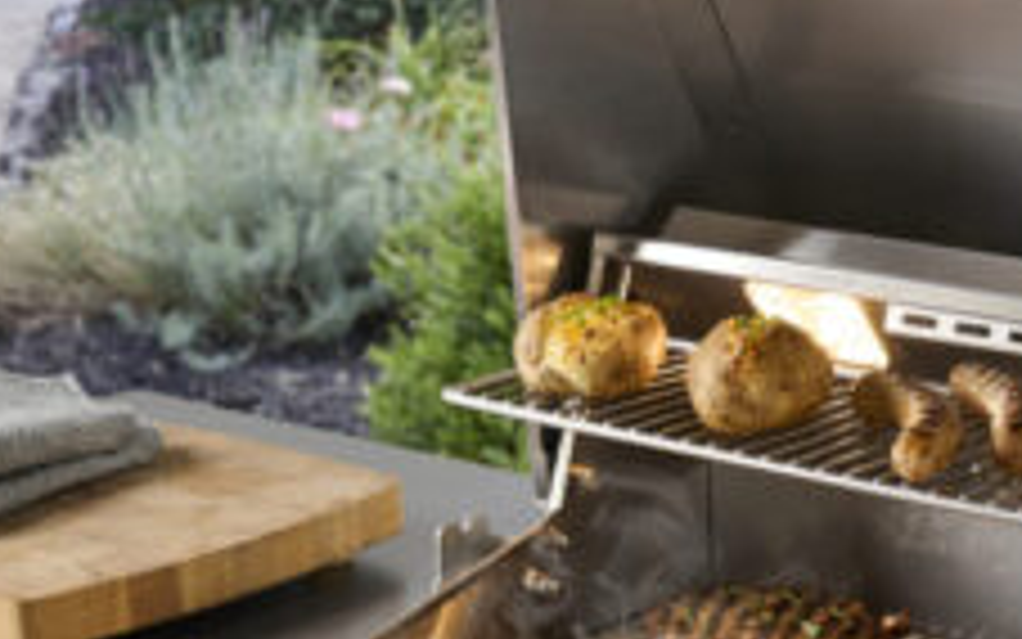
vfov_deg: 10.9
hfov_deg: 17.2
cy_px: 637
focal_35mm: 119
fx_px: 3315
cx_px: 990
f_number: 8
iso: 250
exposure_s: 1/20
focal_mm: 53
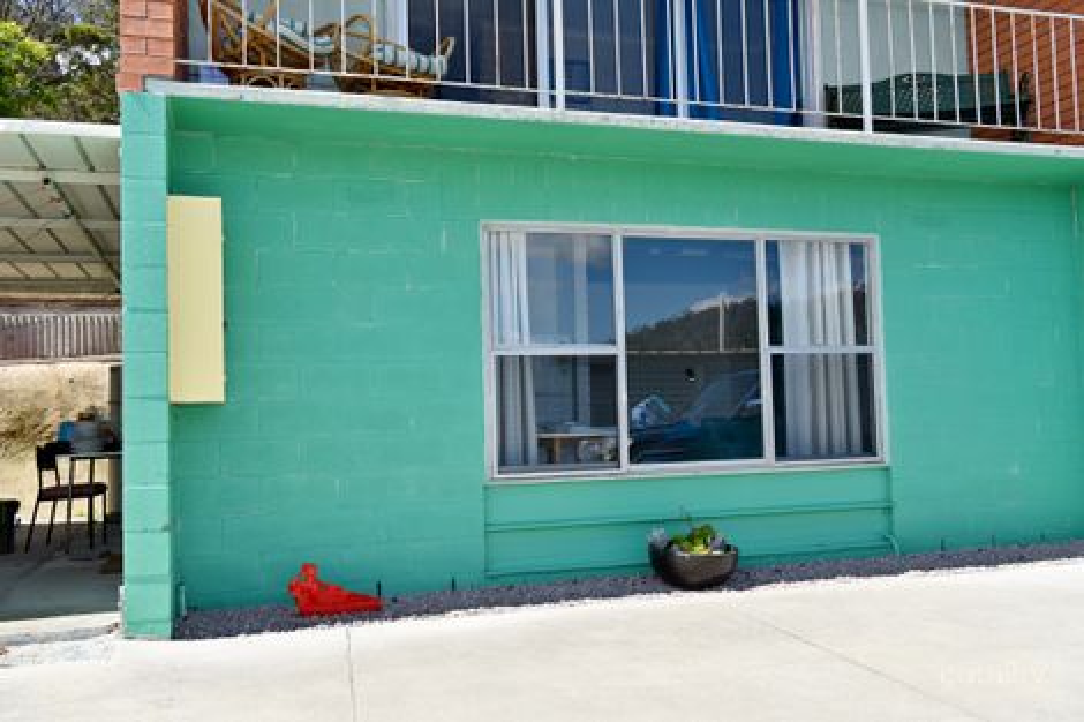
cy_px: 361
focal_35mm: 34
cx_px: 542
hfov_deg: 55.8
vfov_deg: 38.9
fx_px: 1023
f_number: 8
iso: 800
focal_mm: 34
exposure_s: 1/2000
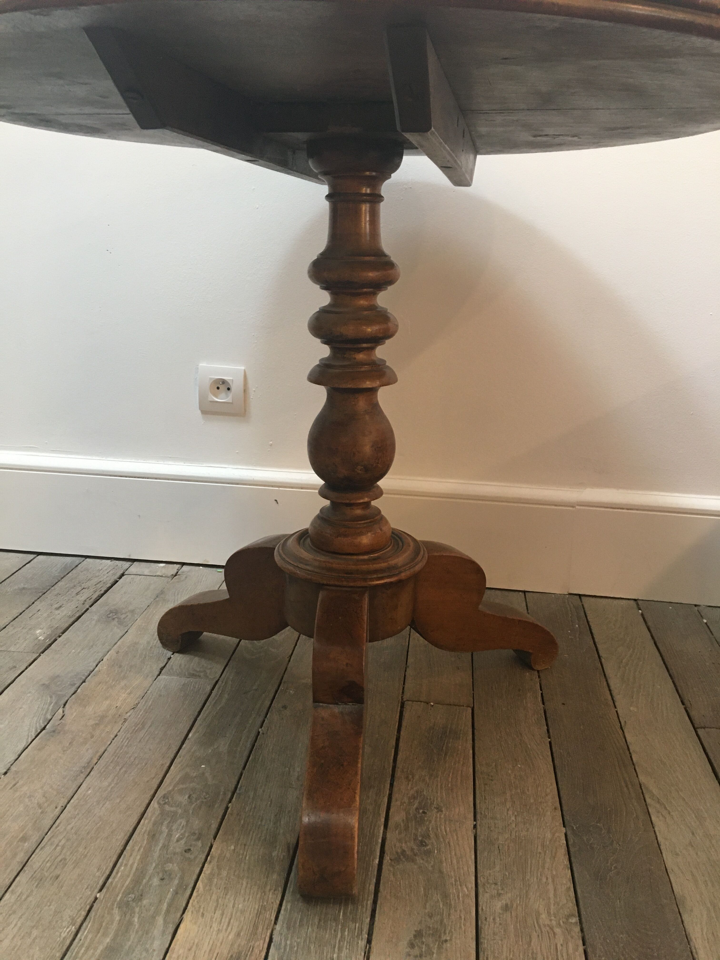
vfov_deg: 61.7
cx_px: 360
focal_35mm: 29
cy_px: 480
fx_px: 804
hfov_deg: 48.2
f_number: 2.2
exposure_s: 1/33
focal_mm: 4.15
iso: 160
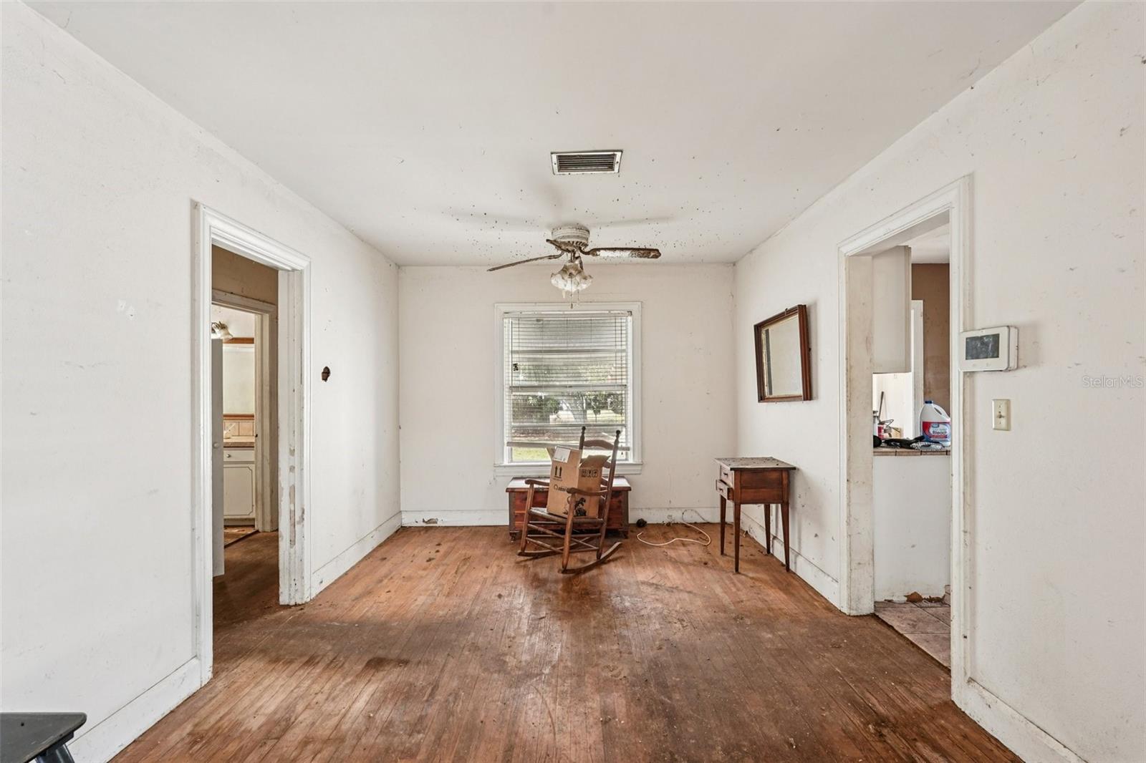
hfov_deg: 96.7
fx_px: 509
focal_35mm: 16
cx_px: 573
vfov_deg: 73.7
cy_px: 382
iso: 400
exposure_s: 1/20
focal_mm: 16
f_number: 8
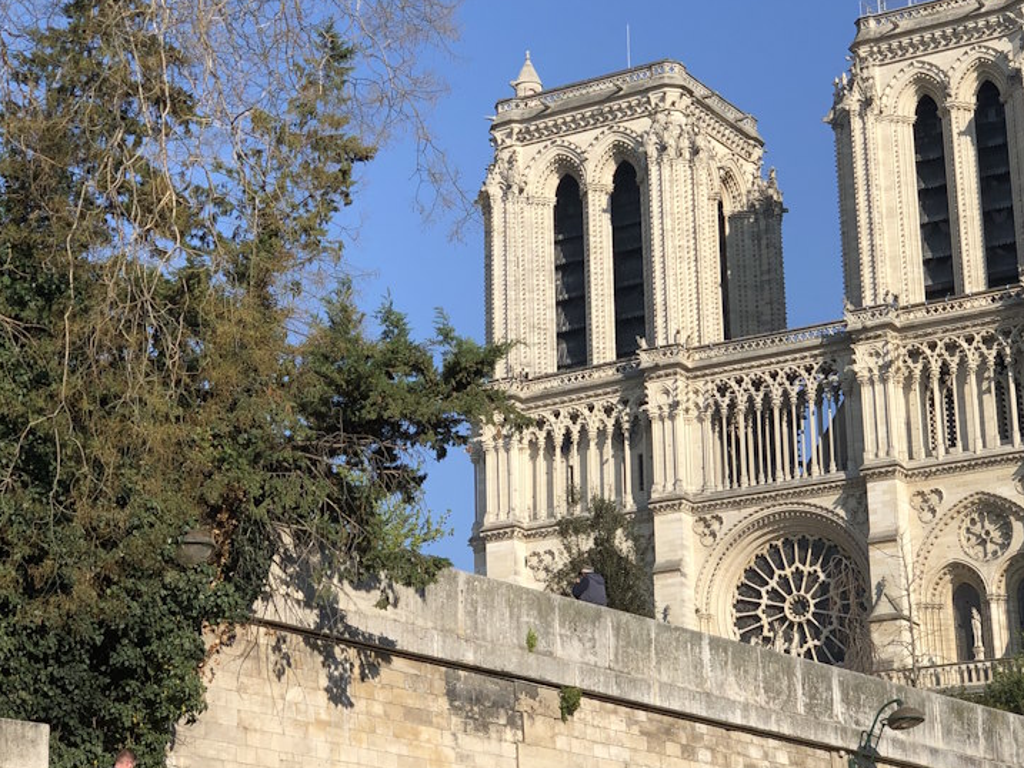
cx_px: 500
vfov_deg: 17.0
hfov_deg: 22.5
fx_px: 2574
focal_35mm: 87
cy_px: 307
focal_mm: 6
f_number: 2.4
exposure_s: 1/979
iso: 16
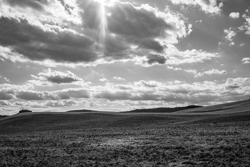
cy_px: 84
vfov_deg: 37.9
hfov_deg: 54.4
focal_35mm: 35
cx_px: 125
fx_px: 243
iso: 100
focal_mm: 35
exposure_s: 1/100
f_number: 18
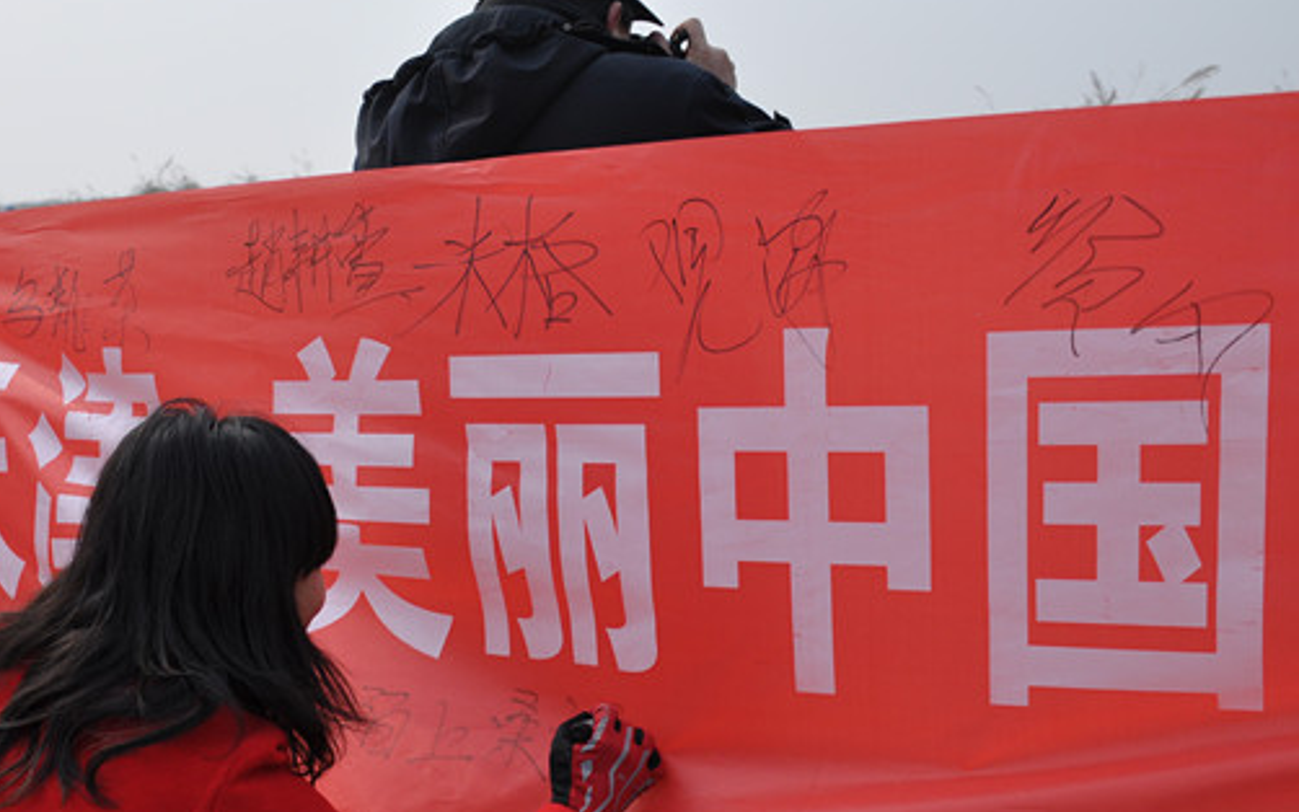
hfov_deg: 33.4
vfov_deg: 21.1
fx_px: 2153
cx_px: 476
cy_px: 648
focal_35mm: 61
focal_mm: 25
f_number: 4
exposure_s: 1/1600
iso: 200
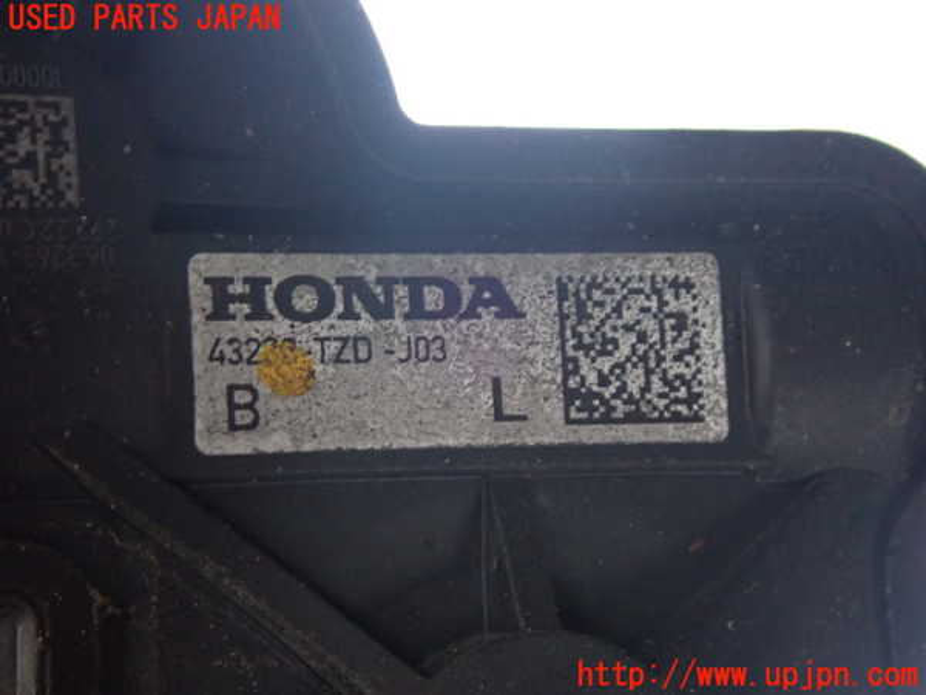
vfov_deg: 46.8
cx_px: 463
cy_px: 348
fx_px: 803
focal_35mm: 30
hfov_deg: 60.0
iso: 1000
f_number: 4.9
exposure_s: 1/8
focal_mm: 5.4
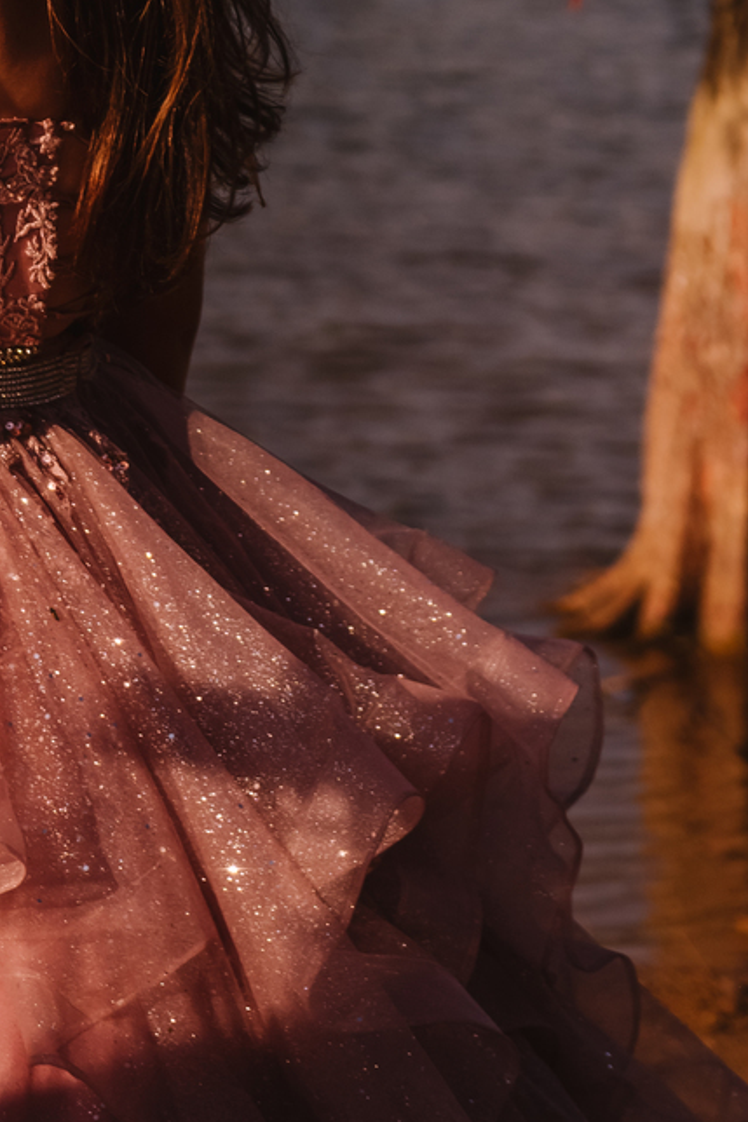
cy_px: -406
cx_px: 21
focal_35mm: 196
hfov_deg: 7.0
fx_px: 6111
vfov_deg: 10.2
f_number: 5
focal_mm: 70
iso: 500
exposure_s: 1/8000
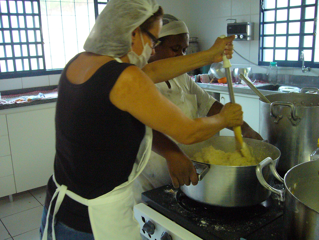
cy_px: 120
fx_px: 323
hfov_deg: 52.6
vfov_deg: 40.7
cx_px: 160
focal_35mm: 35
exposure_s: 1/50
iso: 400
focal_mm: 5.8
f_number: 2.8
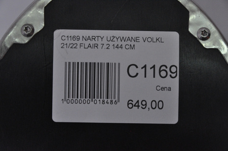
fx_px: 996
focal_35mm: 158
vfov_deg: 8.7
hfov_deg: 13.1
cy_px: 76
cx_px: 114
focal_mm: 105
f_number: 9.5
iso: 3200
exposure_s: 1/125
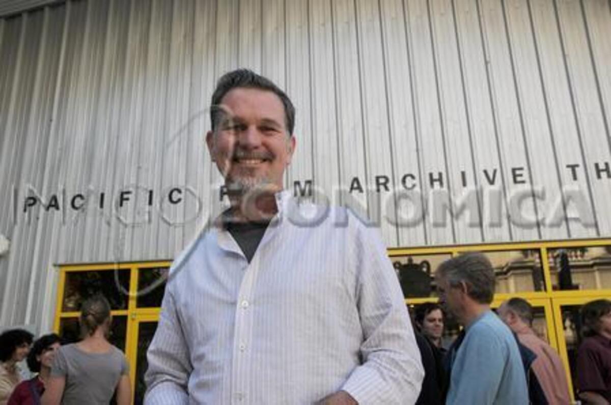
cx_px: 306
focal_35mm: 33
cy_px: 202
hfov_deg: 57.3
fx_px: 559
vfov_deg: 39.8
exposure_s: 1/320
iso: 200
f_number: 5.6
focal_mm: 22
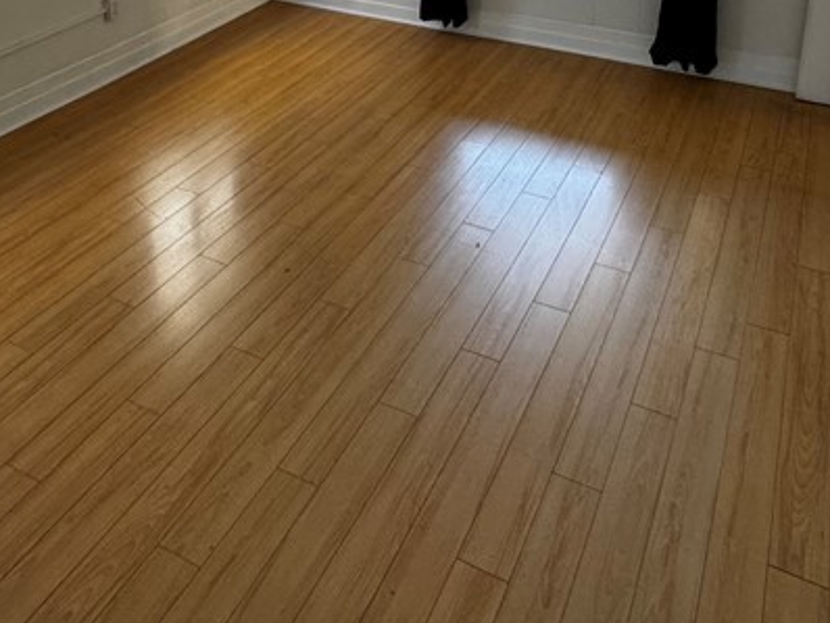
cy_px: -35
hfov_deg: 51.3
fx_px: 864
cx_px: 398
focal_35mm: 36
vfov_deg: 35.0
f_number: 2.2
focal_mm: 2.22
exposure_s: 1/120
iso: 250
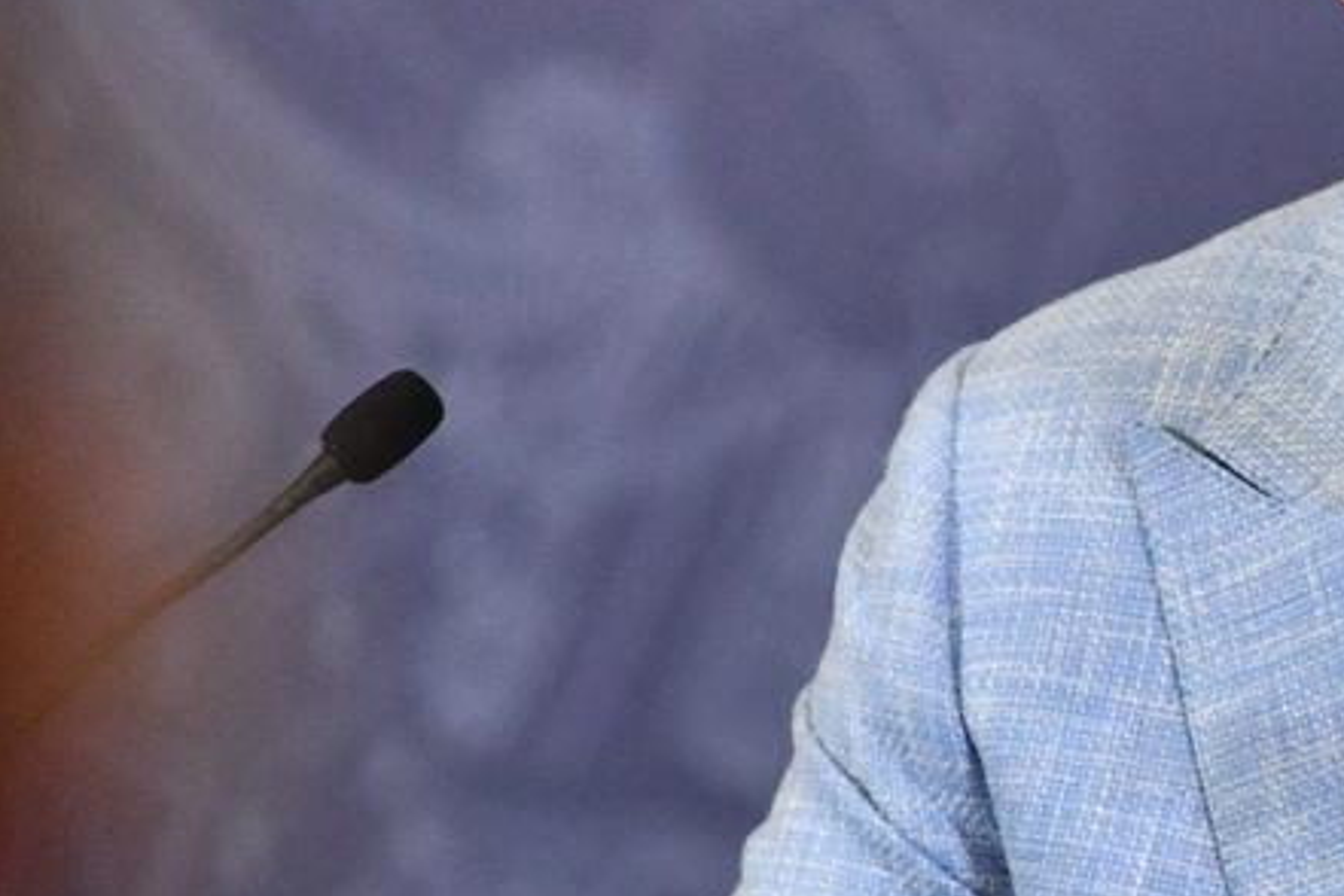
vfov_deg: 1.9
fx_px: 27065
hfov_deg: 2.8
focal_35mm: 725
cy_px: 389
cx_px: 1698
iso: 4000
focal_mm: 200
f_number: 4.5
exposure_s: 1/250
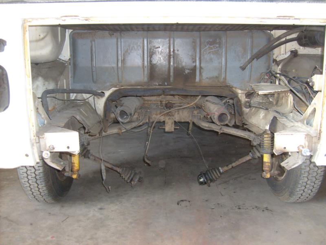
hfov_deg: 52.6
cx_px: 163
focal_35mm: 35
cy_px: 122
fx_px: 330
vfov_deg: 40.7
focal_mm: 5.8
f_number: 2.8
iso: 100
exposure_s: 1/45
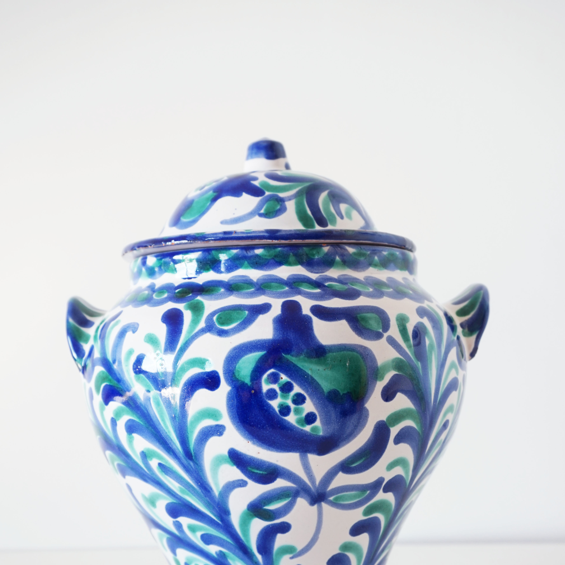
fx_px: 794
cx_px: 282
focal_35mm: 43
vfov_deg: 38.5
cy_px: 394
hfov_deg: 39.2
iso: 100
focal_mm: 22
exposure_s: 1/80
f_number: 5.6
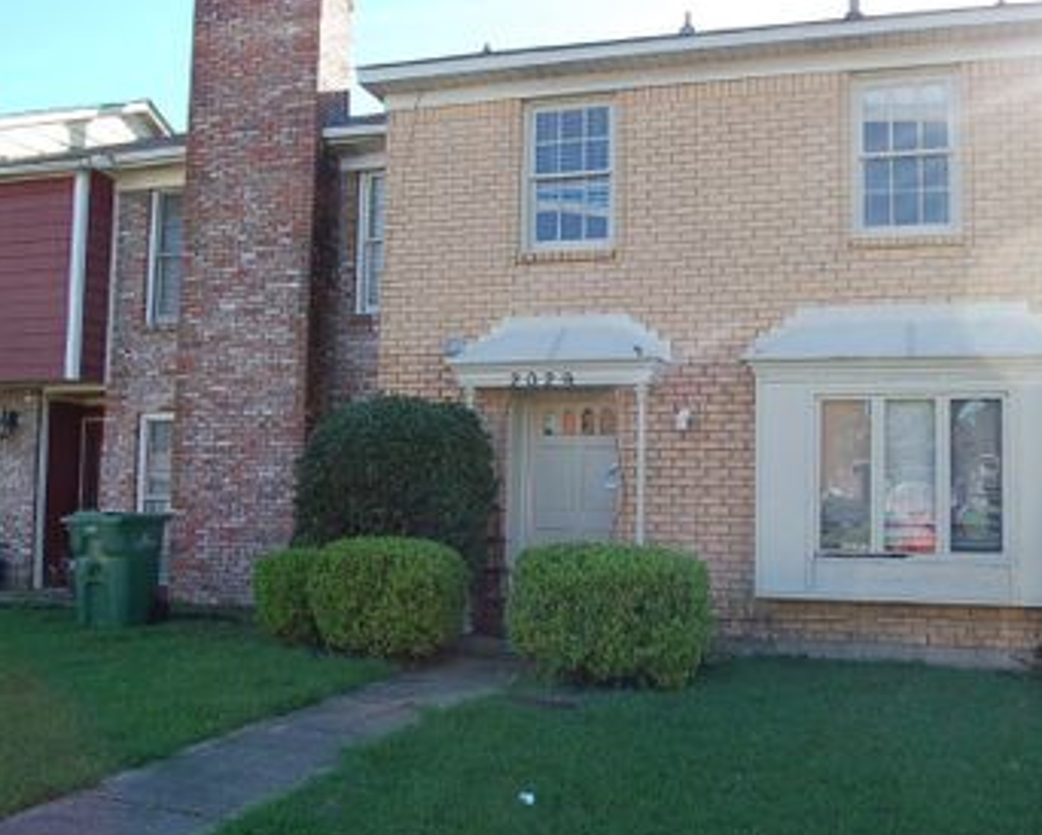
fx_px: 1142
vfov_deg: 40.2
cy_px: 433
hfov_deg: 49.0
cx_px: 567
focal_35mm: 37
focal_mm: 18
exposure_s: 1/160
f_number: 6.3
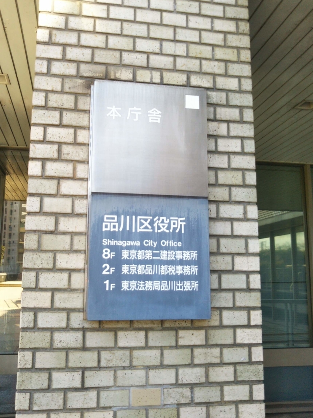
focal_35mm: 34
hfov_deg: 41.8
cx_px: 148
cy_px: 201
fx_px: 410
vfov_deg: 53.9
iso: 36
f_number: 2.2
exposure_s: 1/185
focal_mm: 4
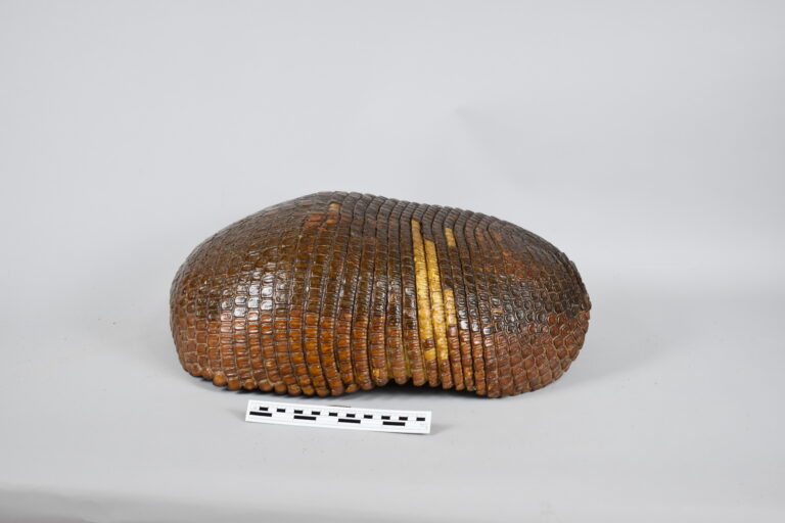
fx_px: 1112
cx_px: 392
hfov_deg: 38.9
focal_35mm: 51
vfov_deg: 26.5
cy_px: 262
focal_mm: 34
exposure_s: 1/60
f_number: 4.5
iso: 640
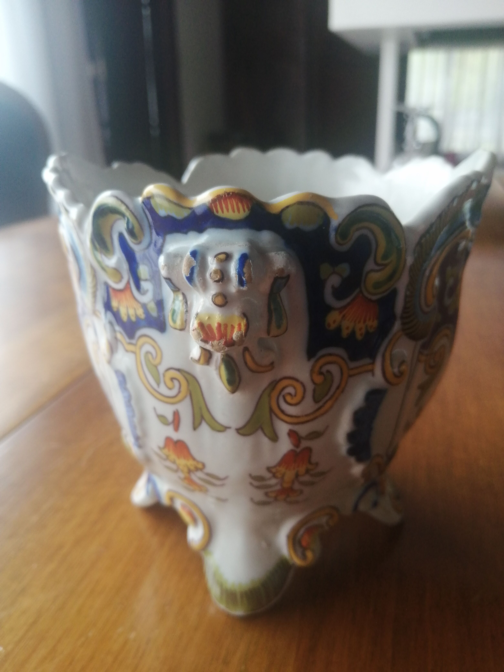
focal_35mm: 26
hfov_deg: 53.1
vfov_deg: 67.3
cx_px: 252
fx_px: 505
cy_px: 336
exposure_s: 1/50
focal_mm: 3.46
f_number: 1.8
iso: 64
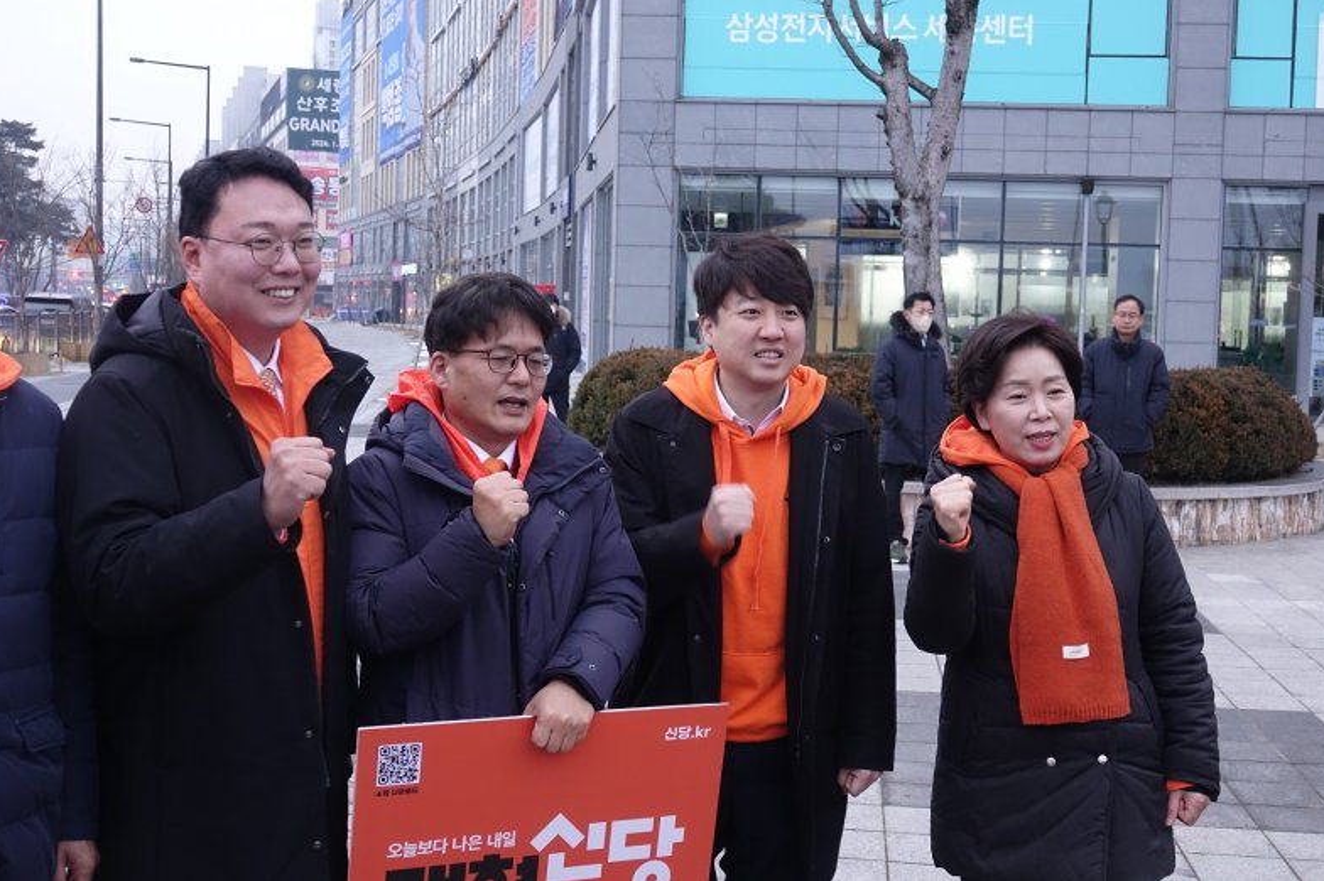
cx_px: 669
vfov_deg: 27.5
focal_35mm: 49
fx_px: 1801
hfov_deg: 40.4
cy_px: 433
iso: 800
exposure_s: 1/30
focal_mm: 17.55
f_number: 3.2
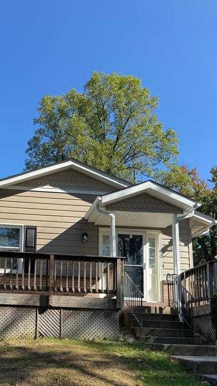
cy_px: 271
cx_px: 39
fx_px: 389
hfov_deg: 30.3
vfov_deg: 51.3
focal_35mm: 38
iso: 80
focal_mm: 6.76
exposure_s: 1/1585
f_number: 1.78
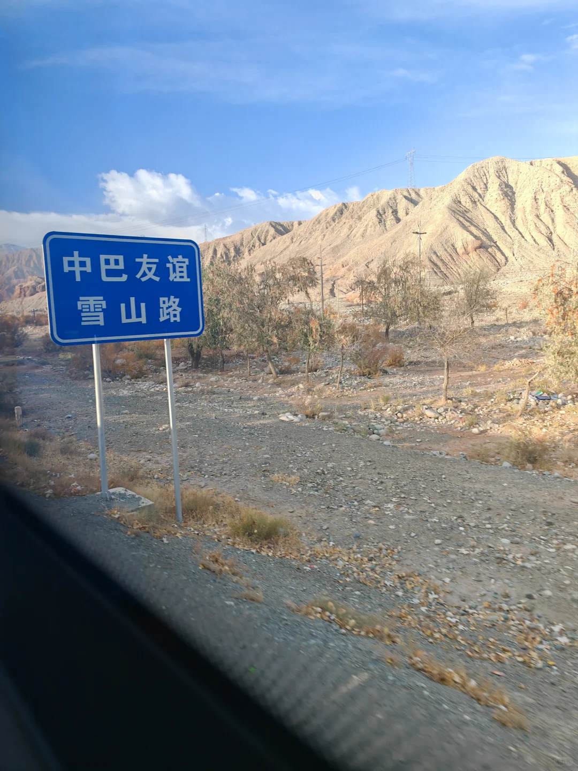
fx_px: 601
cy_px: 386
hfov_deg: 51.4
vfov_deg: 65.3
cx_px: 289
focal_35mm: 27
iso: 50
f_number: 1.6
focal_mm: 7.62
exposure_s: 1/260
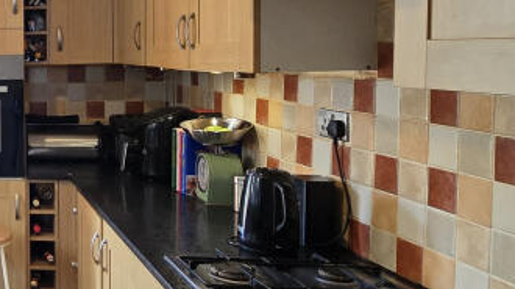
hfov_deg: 33.5
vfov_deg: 26.9
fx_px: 600
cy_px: 100
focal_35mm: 44
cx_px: -159
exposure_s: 1/60
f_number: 2.2
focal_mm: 2.2
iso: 125
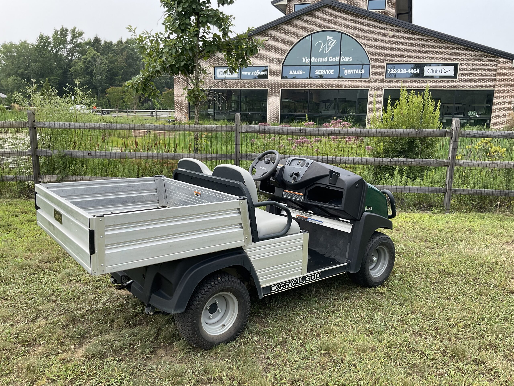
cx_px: 257
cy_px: 193
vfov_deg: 48.2
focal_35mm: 29
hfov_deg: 61.7
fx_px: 431
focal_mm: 3
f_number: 1.8
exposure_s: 1/642
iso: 16
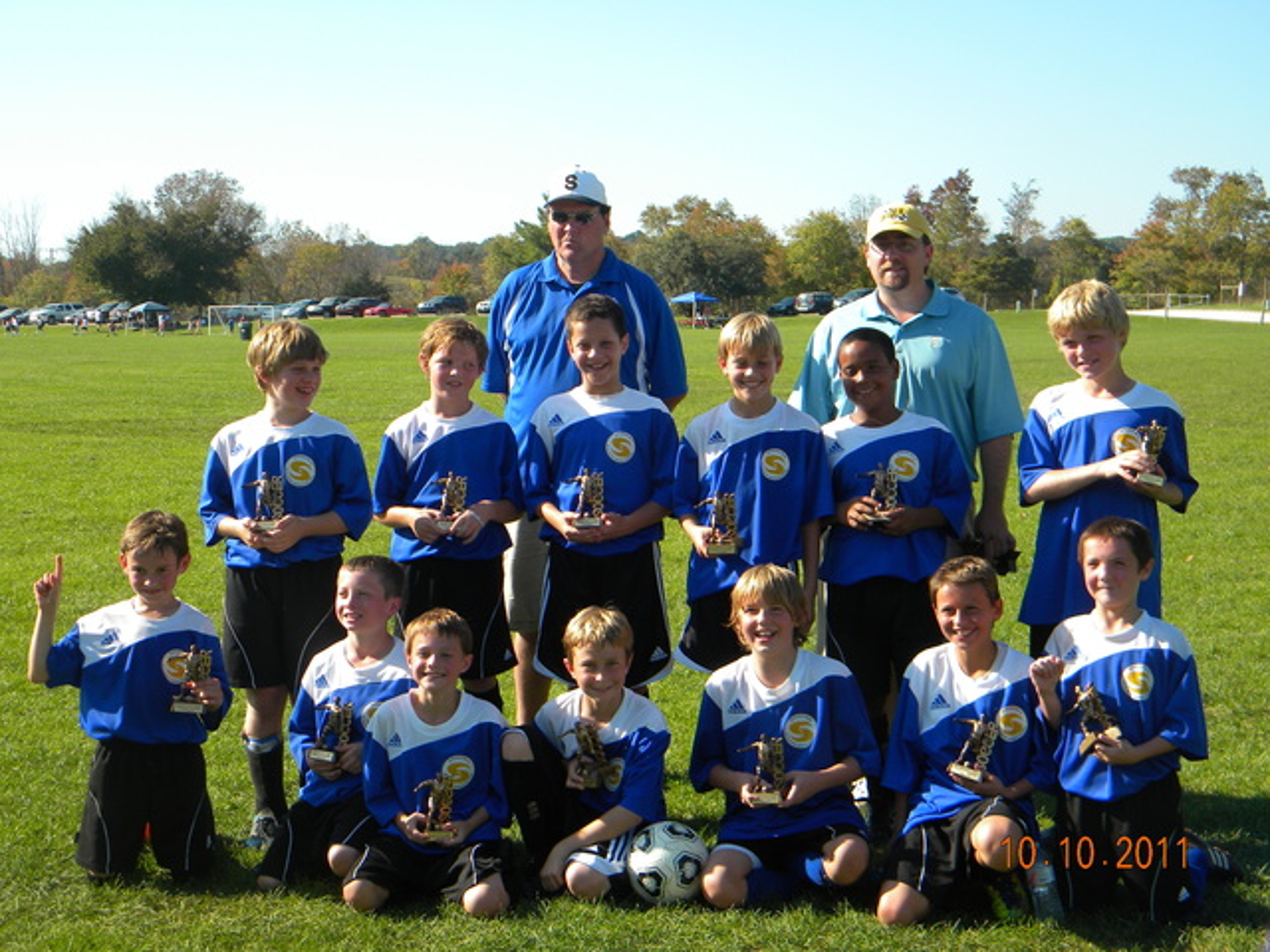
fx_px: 2055
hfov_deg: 34.3
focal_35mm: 56
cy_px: 476
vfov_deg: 26.1
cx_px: 635
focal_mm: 10.1
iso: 80
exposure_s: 1/417
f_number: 4.1
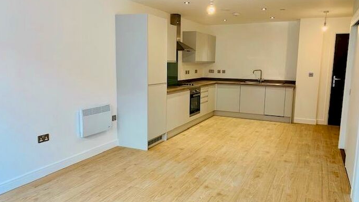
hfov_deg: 66.1
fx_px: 276
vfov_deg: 40.2
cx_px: 182
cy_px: 106
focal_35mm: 29
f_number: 1.8
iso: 50
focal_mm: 4.25
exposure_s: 1/50
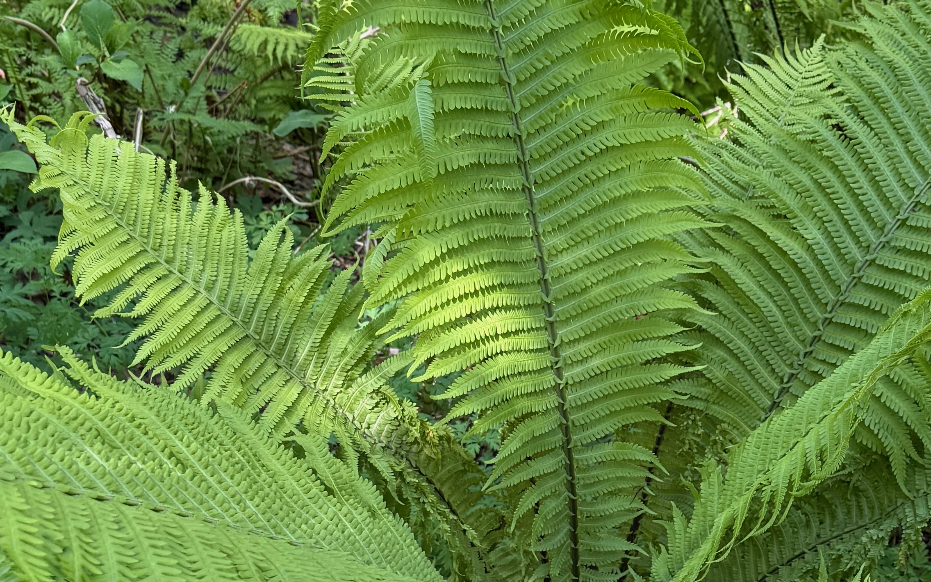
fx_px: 1624
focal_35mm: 64
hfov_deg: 31.7
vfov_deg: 20.0
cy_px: 505
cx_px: 622
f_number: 1.78
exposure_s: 1/265
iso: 100
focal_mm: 6.76
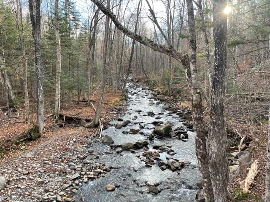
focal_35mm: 26
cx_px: 135
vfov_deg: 53.1
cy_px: 101
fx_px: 203
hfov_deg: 67.3
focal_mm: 4.2
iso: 32
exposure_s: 1/182
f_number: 1.6
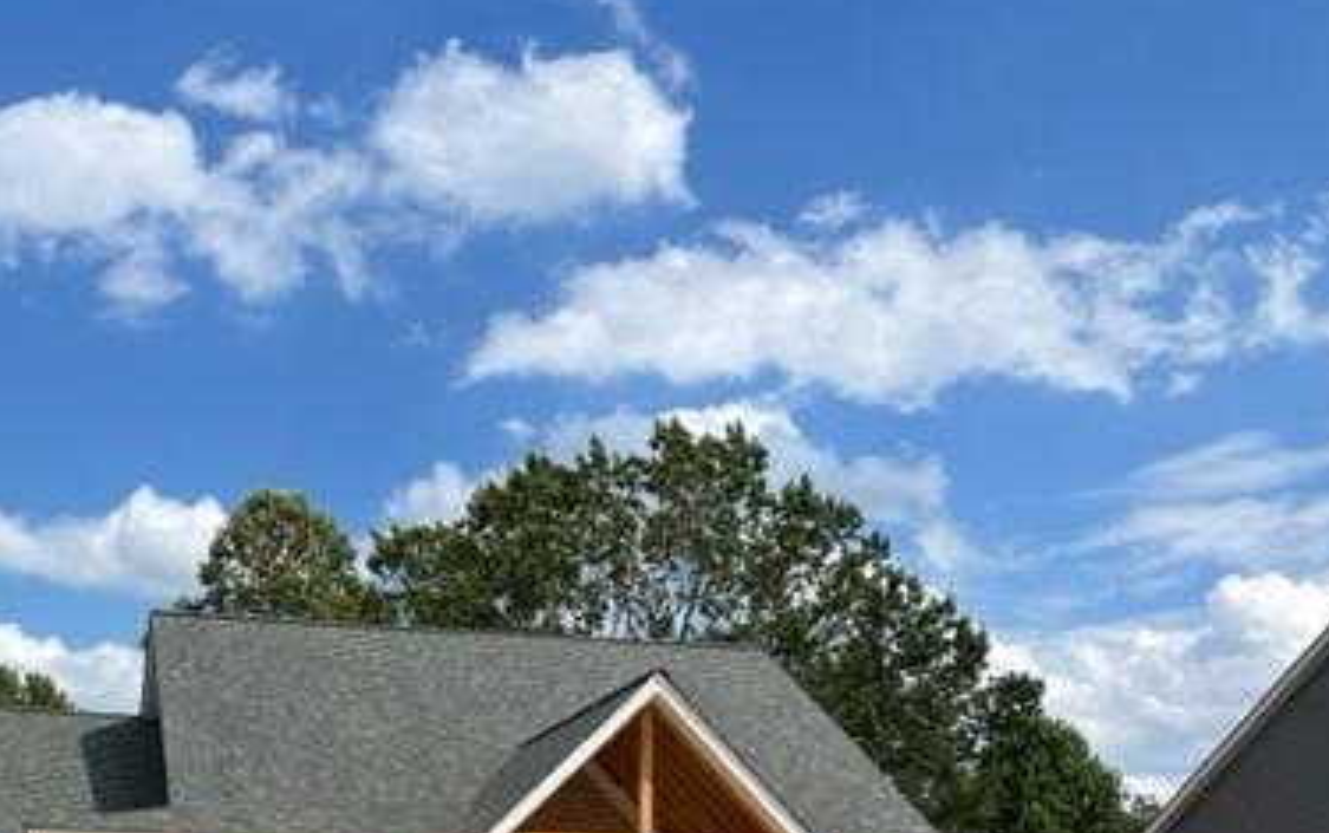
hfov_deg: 40.9
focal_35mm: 47
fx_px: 1704
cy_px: 829
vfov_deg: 26.1
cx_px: 276
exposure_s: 1/5882
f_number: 1.5
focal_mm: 5.7
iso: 50
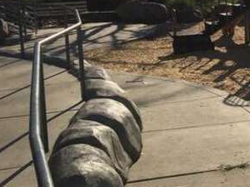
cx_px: 329
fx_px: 570
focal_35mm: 79
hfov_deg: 22.1
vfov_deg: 18.3
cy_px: 16
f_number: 2.2
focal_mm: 4.15
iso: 25
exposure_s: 1/2959
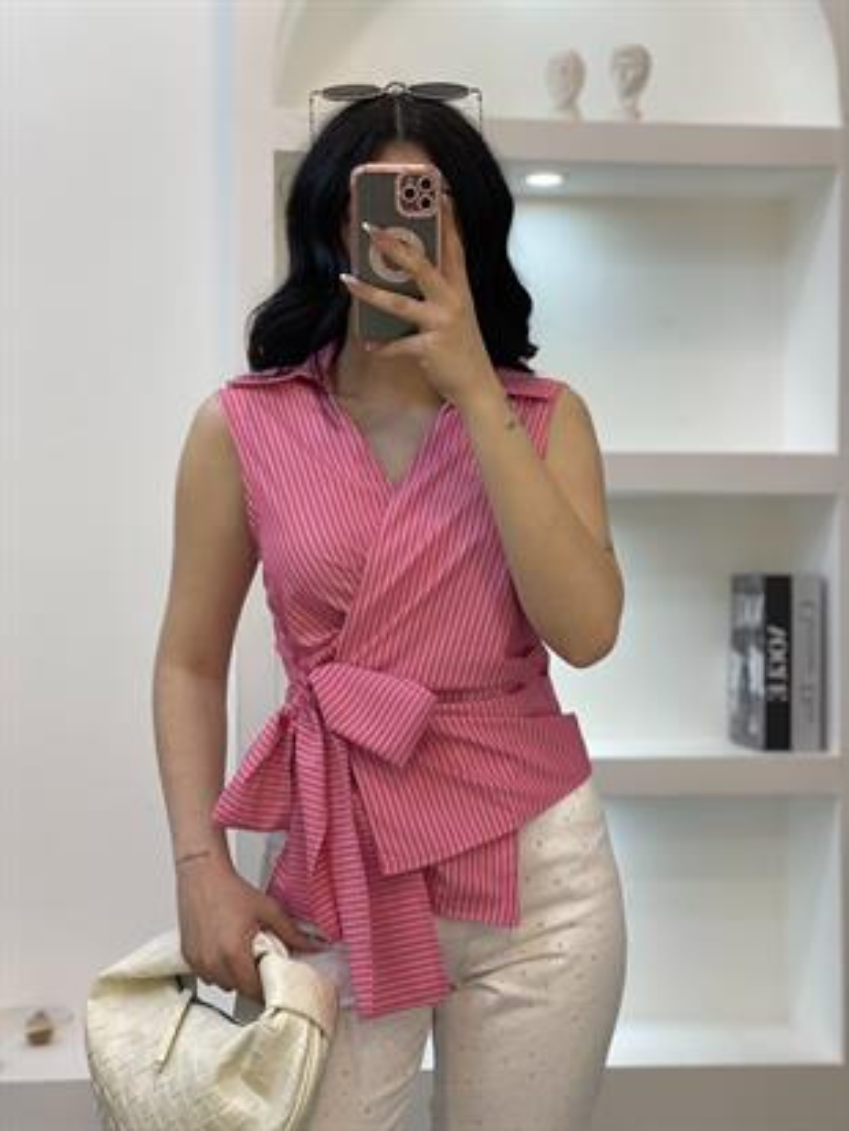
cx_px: 424
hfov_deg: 28.0
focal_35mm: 52
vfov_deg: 36.8
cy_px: 566
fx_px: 1700
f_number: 2
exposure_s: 1/100
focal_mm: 6
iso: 64
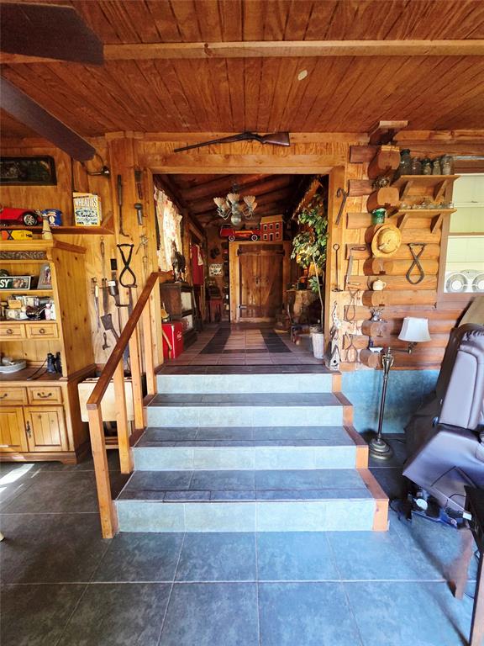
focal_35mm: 13
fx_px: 242
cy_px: 323
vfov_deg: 106.2
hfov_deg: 89.9
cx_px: 242
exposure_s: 1/60.2
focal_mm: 2.2
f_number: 2.2
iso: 1000
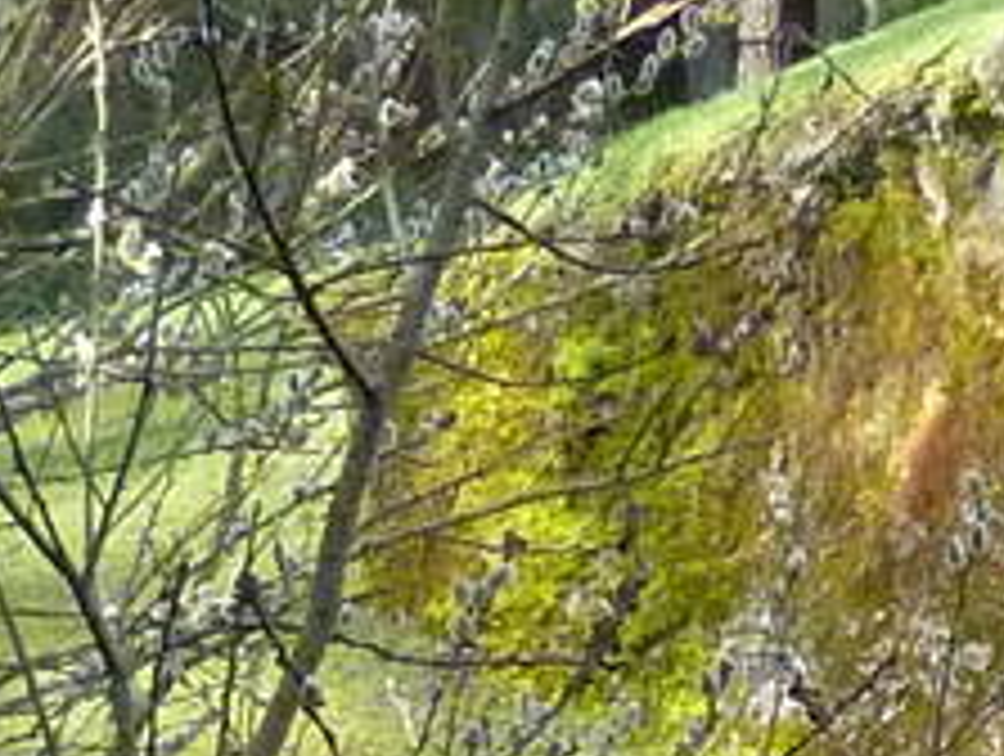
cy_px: 1462
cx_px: 1639
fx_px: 5200
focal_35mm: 179
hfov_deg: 10.5
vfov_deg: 8.0
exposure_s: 1/500
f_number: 3.3
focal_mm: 4.1
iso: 400
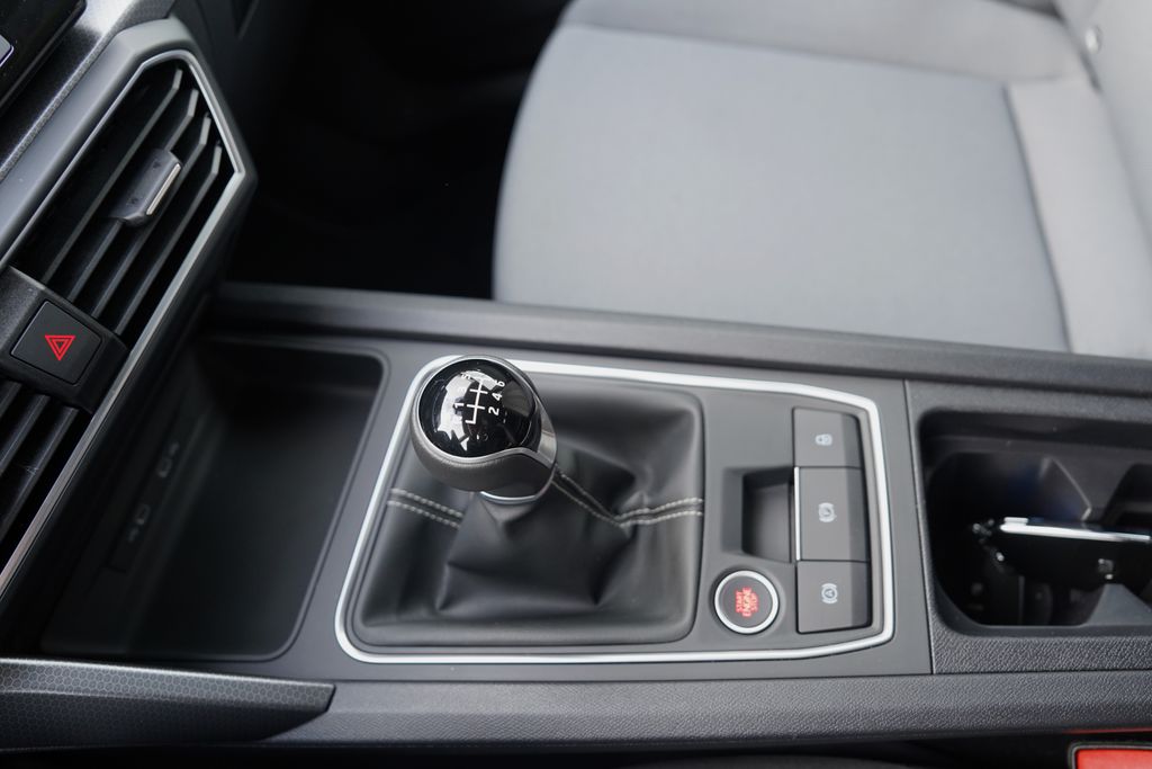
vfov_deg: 53.1
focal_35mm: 24
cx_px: 576
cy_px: 384
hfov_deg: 73.7
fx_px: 768
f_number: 4
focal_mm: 24
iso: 640
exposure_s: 1/60
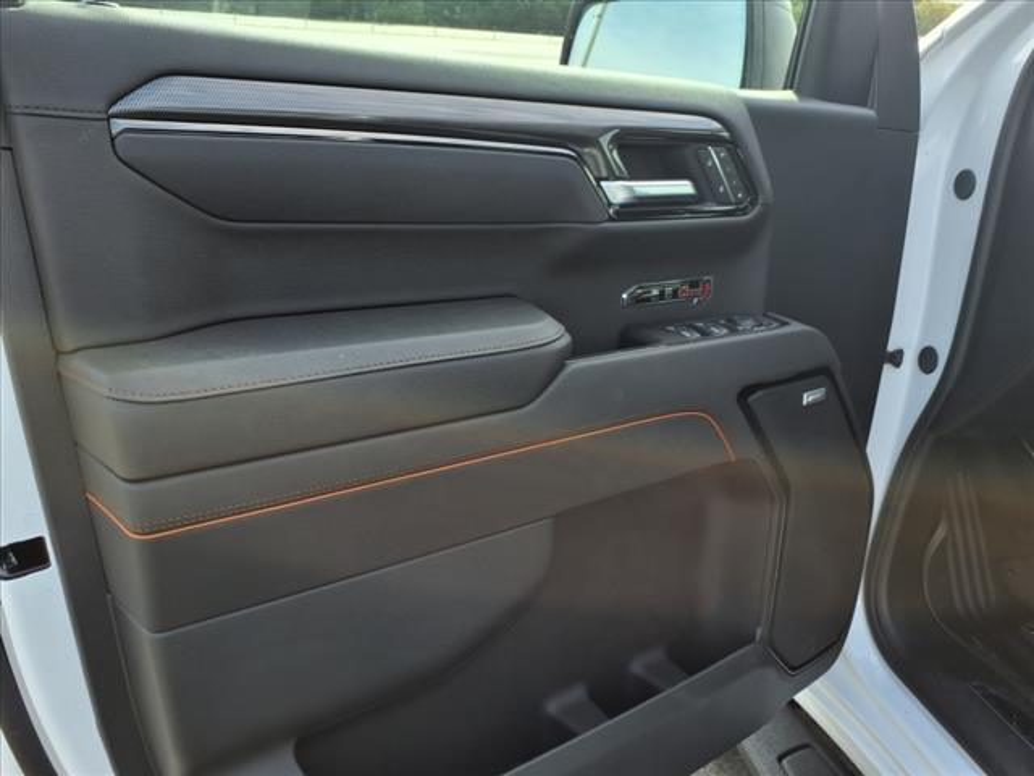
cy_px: 388
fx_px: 807
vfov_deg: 51.4
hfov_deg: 65.3
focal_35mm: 27
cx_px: 517
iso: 40
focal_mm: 3.58
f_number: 1.9
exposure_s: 1/400
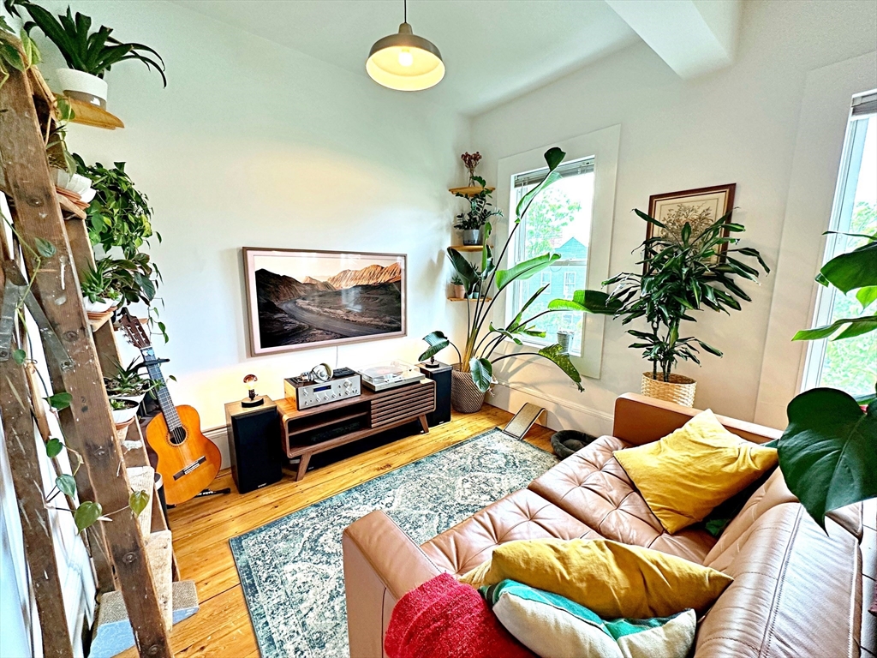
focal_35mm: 14
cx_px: 438
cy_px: 329
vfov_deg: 85.7
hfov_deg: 102.1
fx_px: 355
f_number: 2.2
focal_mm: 2.22
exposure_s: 1/100
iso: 125
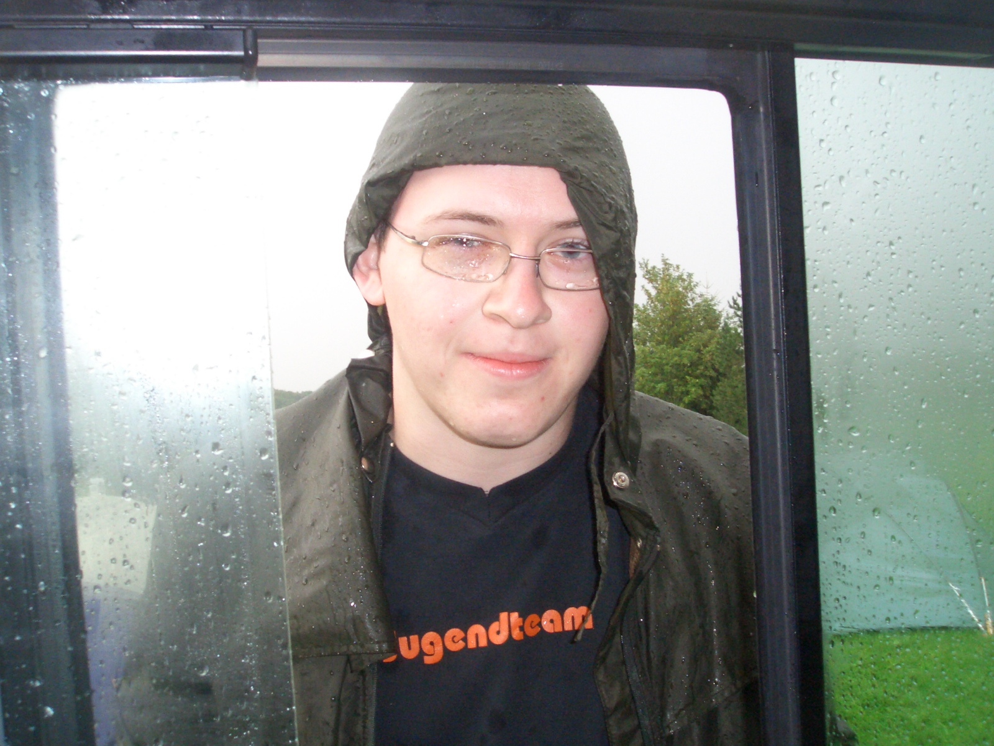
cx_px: 497
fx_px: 1034
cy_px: 373
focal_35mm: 36
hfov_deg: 51.4
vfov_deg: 39.7
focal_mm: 4.8
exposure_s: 1/40
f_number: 4
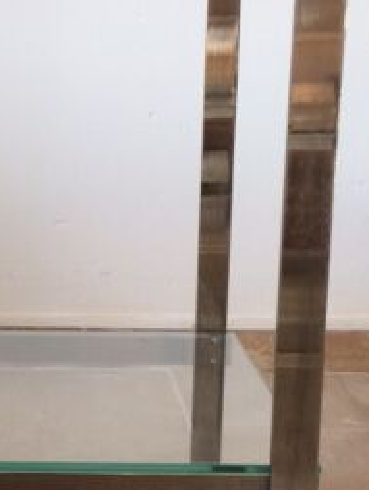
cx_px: 25
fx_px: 1036
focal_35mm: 73
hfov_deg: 19.8
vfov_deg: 26.6
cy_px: 303
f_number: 2.2
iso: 64
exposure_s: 1/33
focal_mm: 4.15
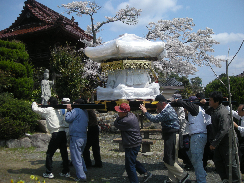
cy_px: 92
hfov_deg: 52.6
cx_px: 122
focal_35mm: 35
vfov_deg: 40.7
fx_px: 247
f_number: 5.7
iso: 50
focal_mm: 5.7
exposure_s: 1/300
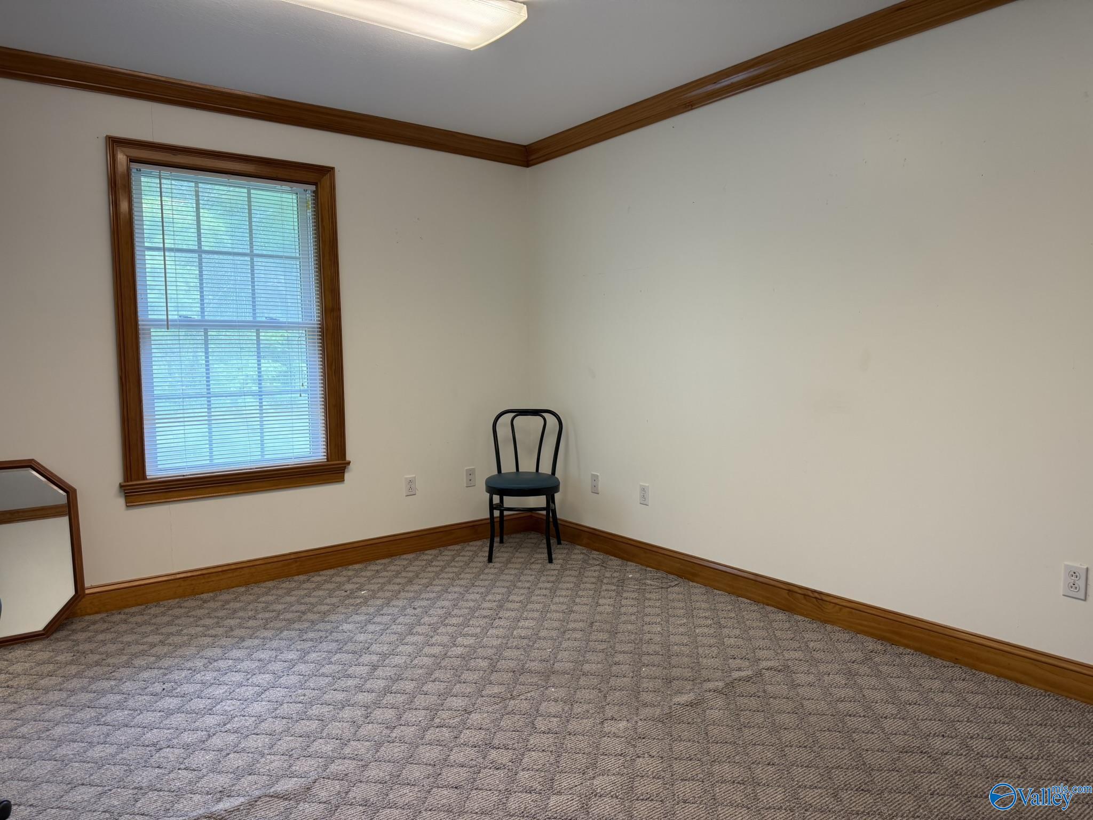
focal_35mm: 24
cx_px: 546
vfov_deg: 56.8
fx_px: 758
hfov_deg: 71.6
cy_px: 410
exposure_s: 1/120
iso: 160
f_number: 1.78
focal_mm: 6.76
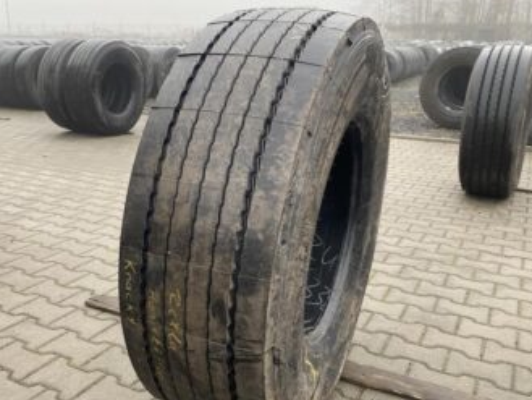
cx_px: 244
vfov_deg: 41.8
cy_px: 223
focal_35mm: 34
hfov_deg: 53.9
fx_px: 523
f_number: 1.8
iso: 80
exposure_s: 1/121
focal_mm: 4.25
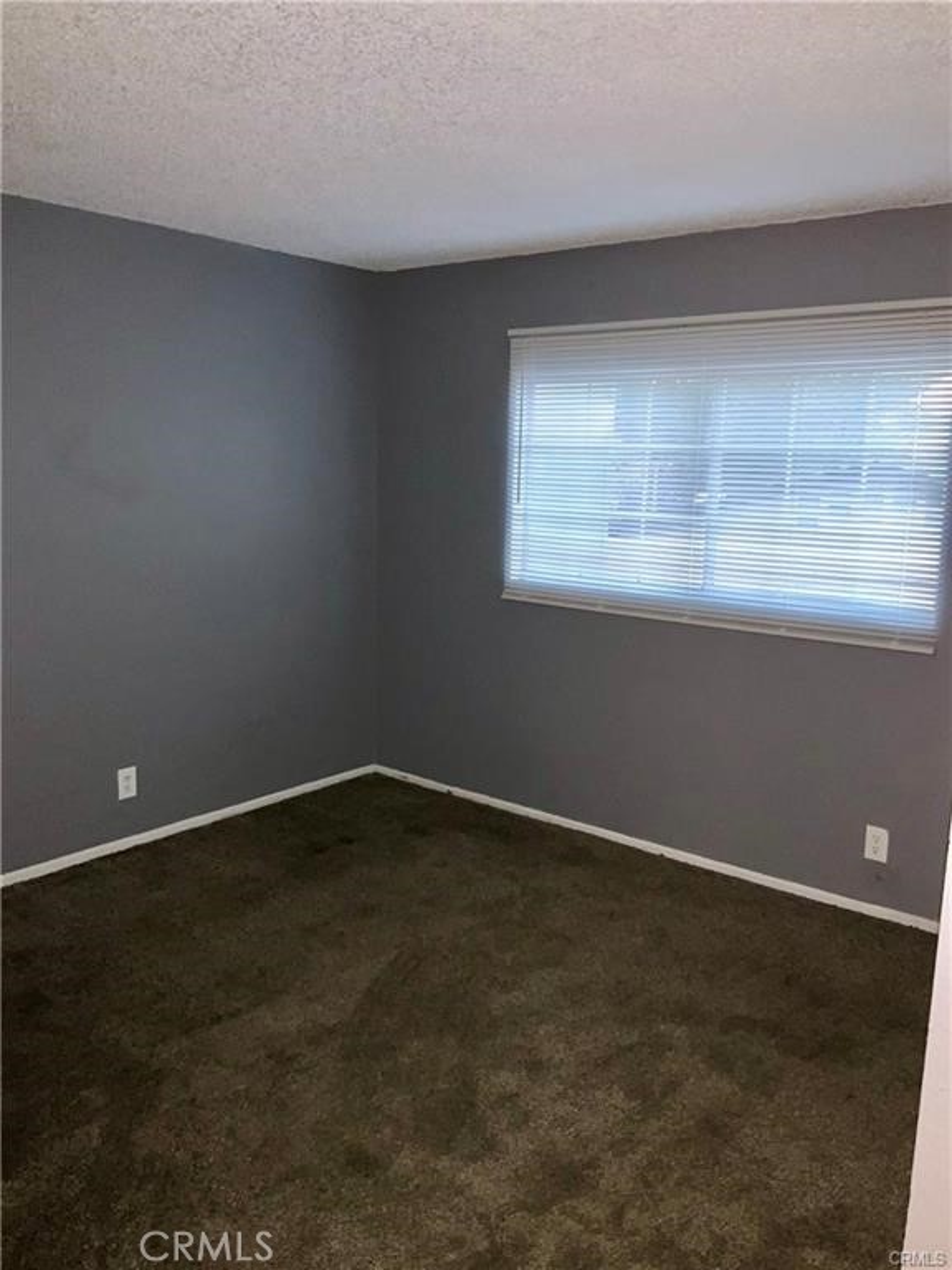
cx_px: 476
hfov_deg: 48.2
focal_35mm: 29
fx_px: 1063
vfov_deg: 61.7
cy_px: 635
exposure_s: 1/16
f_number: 1.8
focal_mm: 3
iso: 100
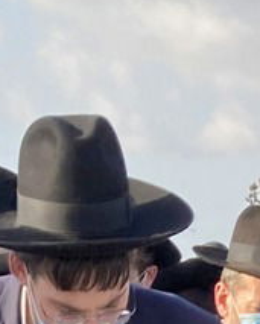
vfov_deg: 7.9
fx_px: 1968
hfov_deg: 7.6
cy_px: 1037
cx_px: 154
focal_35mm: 205
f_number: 1.8
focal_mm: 3.99
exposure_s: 1/592
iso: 20
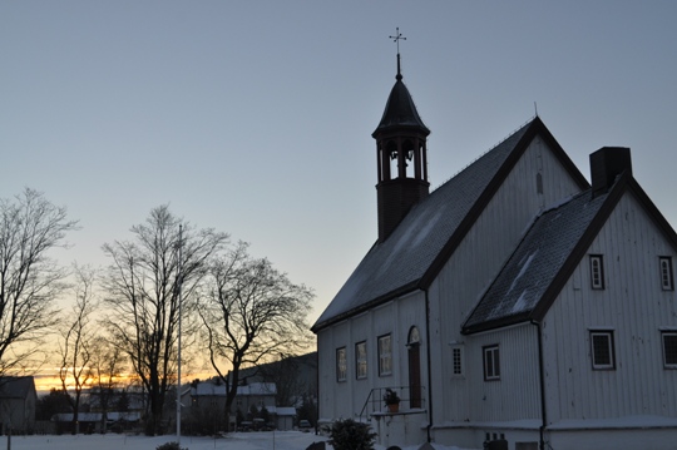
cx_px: 338
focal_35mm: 48
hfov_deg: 41.1
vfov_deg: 28.0
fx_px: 902
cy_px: 225
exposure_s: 1/200
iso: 200
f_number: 7.1
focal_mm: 32
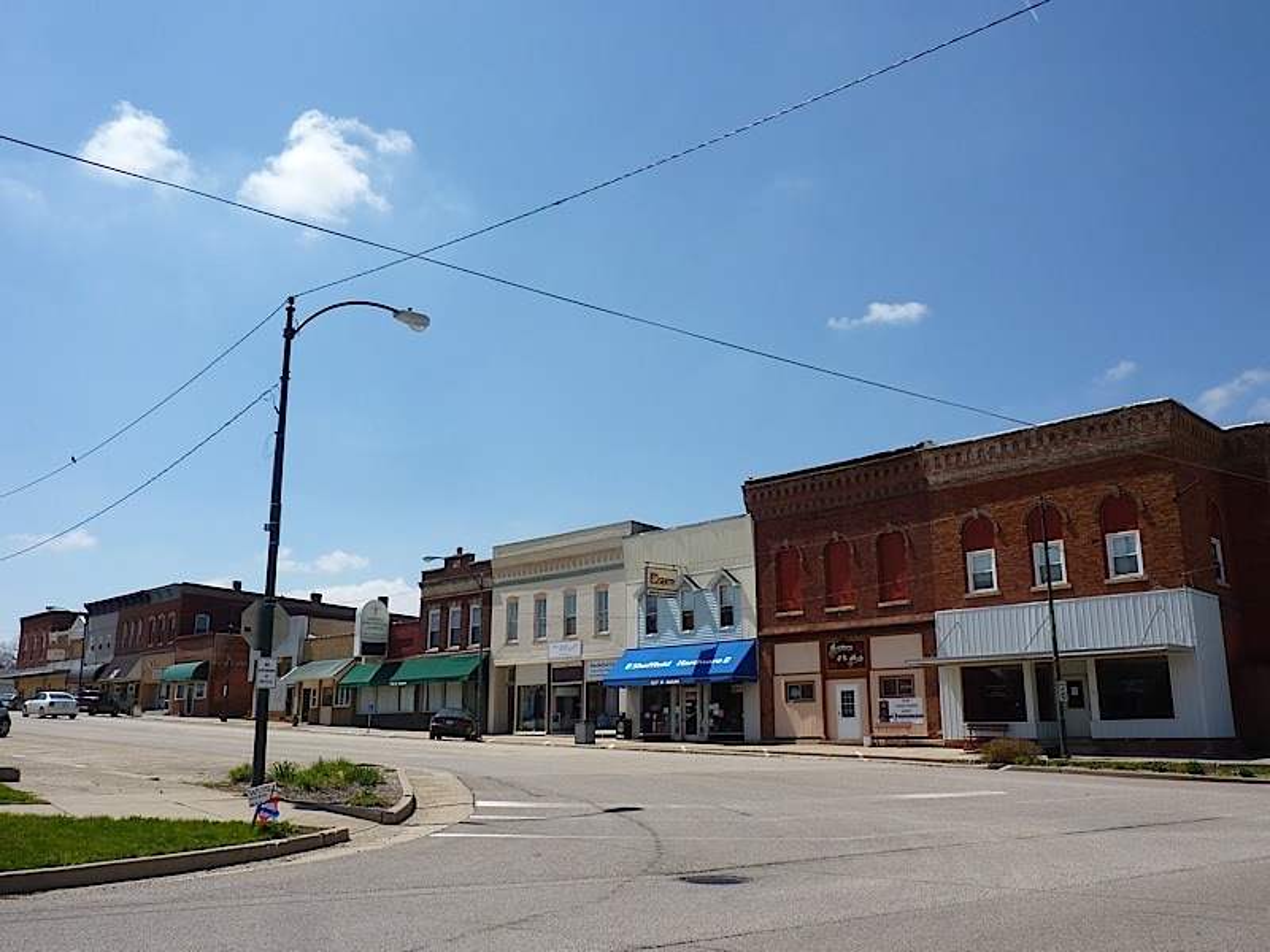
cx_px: 635
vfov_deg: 48.2
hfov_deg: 61.7
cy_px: 476
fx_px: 1064
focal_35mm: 29
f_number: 5.6
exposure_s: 1/640
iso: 80
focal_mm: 4.7
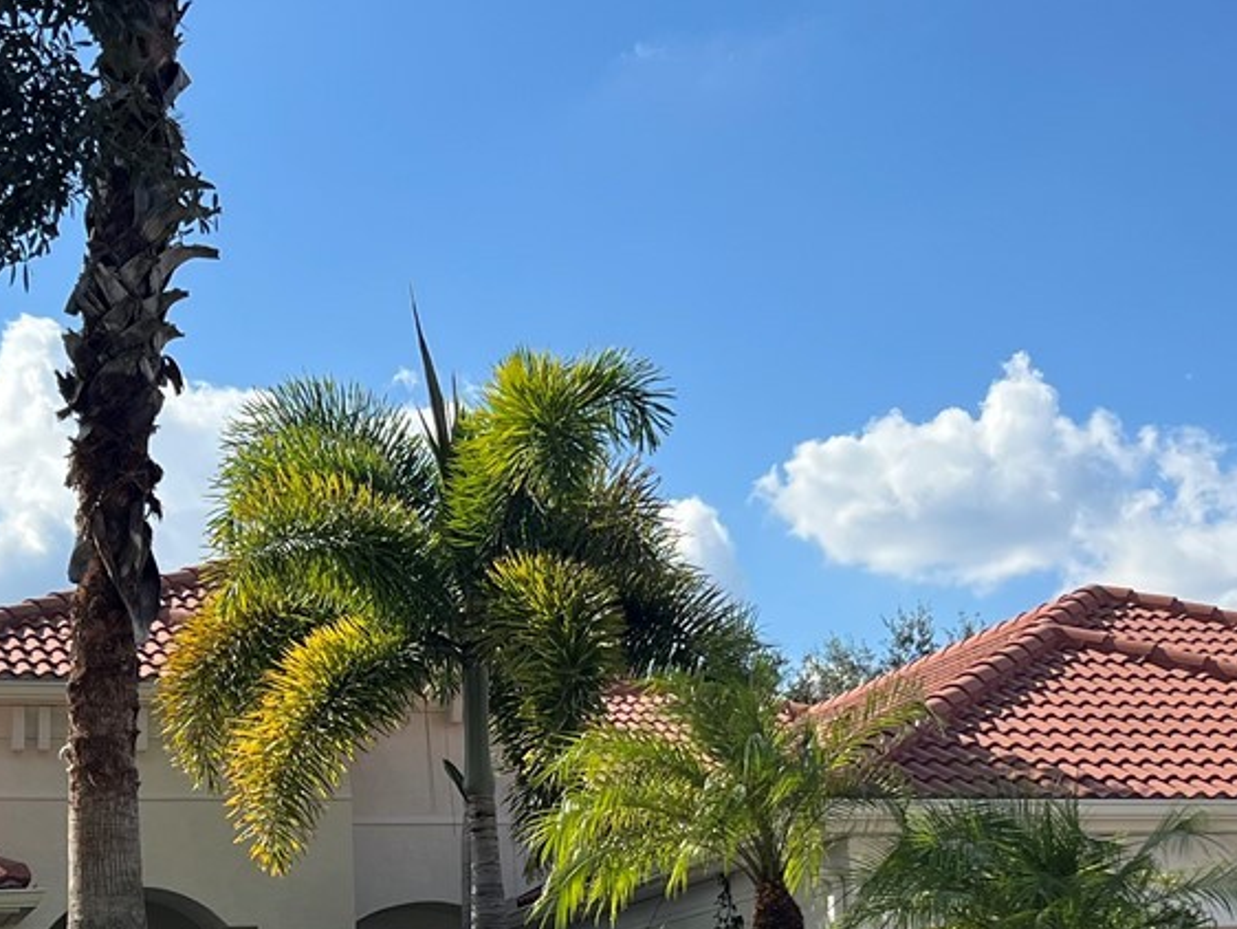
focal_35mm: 74
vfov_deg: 19.3
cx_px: 550
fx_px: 2646
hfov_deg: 26.3
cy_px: 929
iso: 50
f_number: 1.5
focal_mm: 5.7
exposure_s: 1/3968
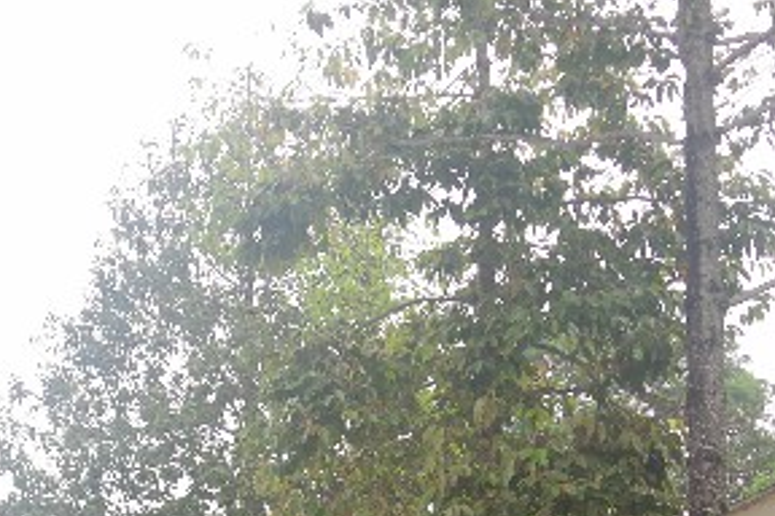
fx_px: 2067
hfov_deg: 20.8
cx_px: 86
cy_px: 911
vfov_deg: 13.0
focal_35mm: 96
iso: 200
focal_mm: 18
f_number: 4.5
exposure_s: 1/125
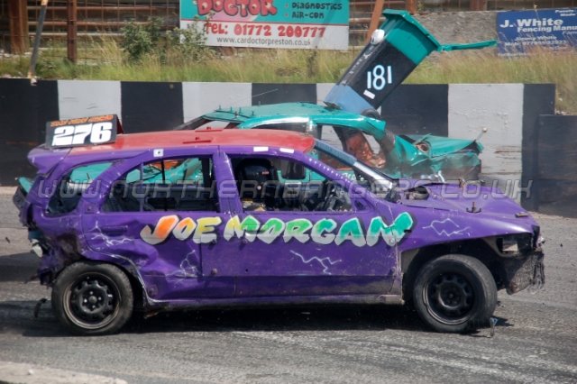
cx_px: 288
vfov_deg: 9.6
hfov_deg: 14.4
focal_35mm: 142
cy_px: 192
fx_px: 2283
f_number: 5.6
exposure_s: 1/1000
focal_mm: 95
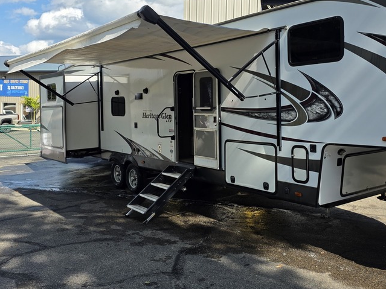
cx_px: 233
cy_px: 112
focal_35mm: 36
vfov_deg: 39.4
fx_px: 401
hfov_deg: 51.0
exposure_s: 1/4057
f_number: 1.7
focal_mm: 6.3
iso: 80
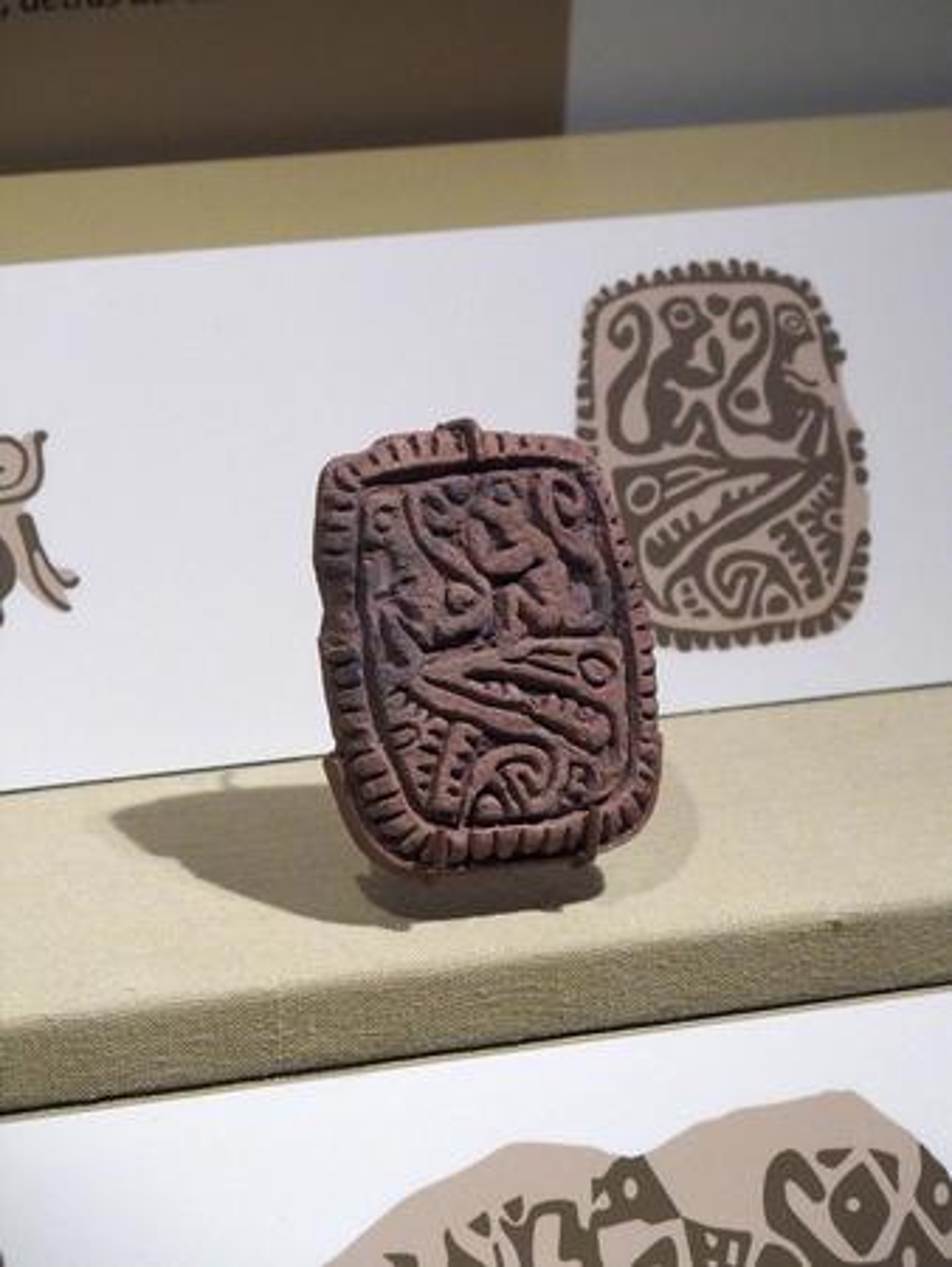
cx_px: 476
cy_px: 634
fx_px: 4982
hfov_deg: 10.9
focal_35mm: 136
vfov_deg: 14.5
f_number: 2.8
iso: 800
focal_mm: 28.8
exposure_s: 1/50
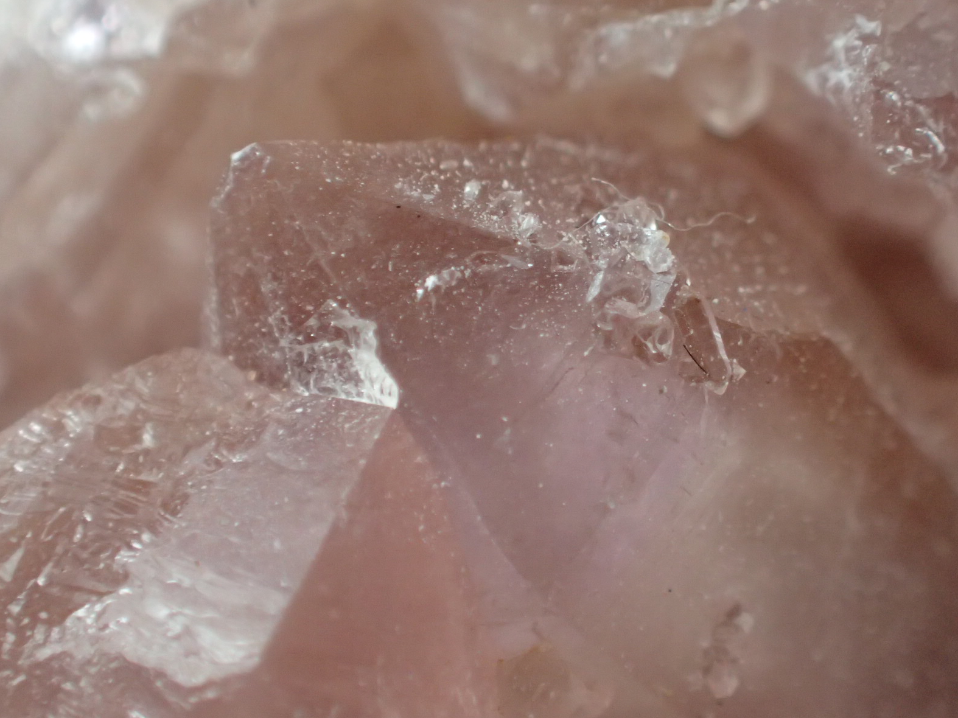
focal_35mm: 122
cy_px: 291
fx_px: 3376
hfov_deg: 16.1
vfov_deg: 12.1
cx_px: 562
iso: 800
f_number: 4.9
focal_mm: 18
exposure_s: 1/160
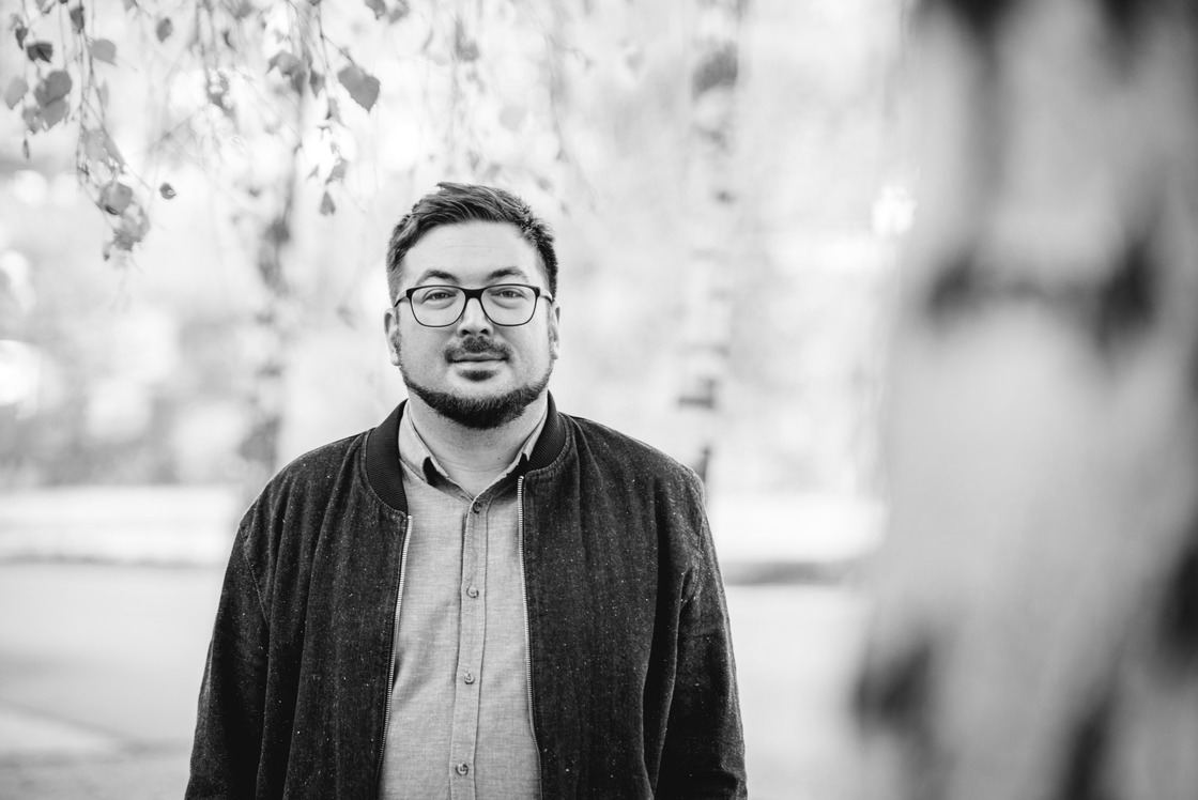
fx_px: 4328
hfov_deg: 15.8
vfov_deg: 10.6
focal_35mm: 130
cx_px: 599
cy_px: 400
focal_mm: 130
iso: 400
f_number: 3.5
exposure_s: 1/400
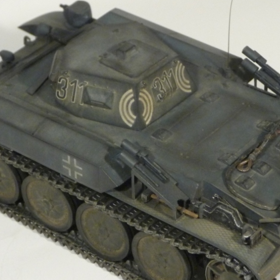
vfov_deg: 13.8
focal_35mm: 126
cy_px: 155
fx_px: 1153
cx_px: 157
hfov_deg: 13.8
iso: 400
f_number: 4.6
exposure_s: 1/30
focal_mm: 13.1
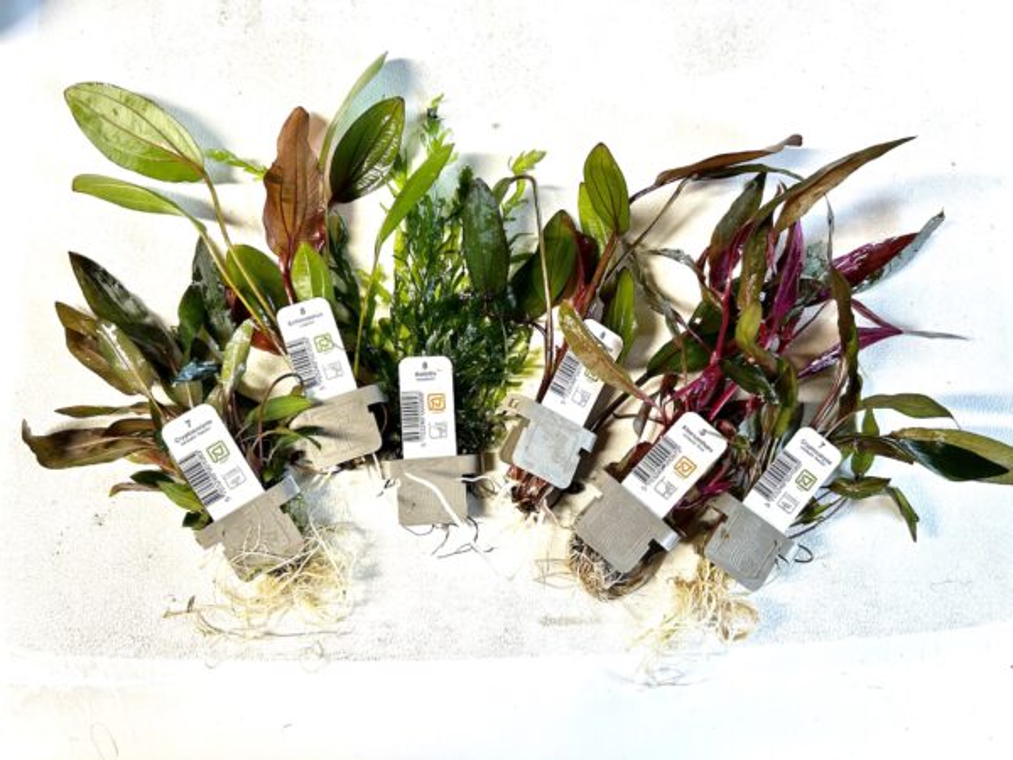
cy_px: 380
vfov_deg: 53.1
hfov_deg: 67.3
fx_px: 761
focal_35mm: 26
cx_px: 506
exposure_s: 1/100
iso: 100
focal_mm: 5.7
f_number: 1.5
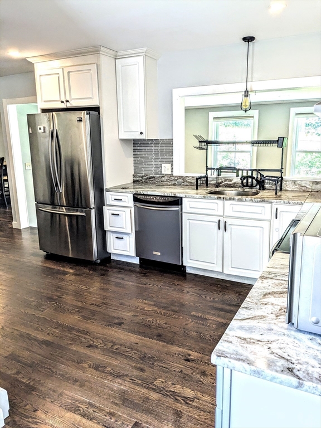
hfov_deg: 51.4
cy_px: 214
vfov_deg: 65.3
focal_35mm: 27
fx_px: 334
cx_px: 160
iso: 88
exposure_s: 1/120
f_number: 1.73
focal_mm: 4.38
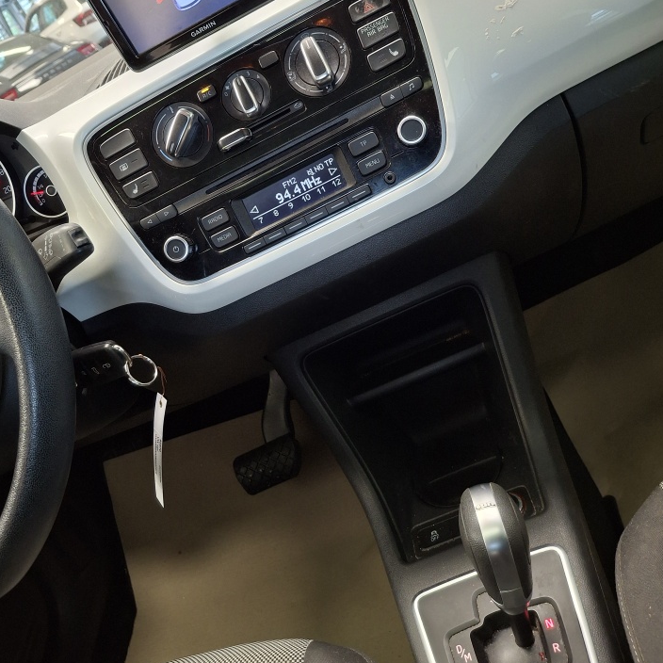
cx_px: 326
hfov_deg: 51.1
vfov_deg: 50.8
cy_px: 267
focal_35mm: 32
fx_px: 693
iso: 200
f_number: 1.8
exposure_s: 1/50
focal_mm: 4.69
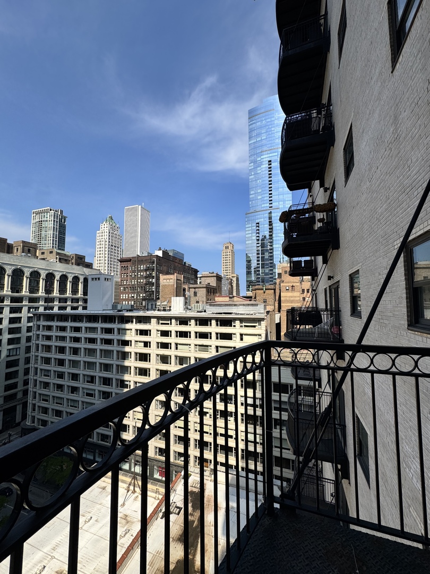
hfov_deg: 85.7
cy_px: 287
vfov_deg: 102.1
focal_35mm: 14
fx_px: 232
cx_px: 215
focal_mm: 2.22
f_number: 2.2
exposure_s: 1/2985
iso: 50
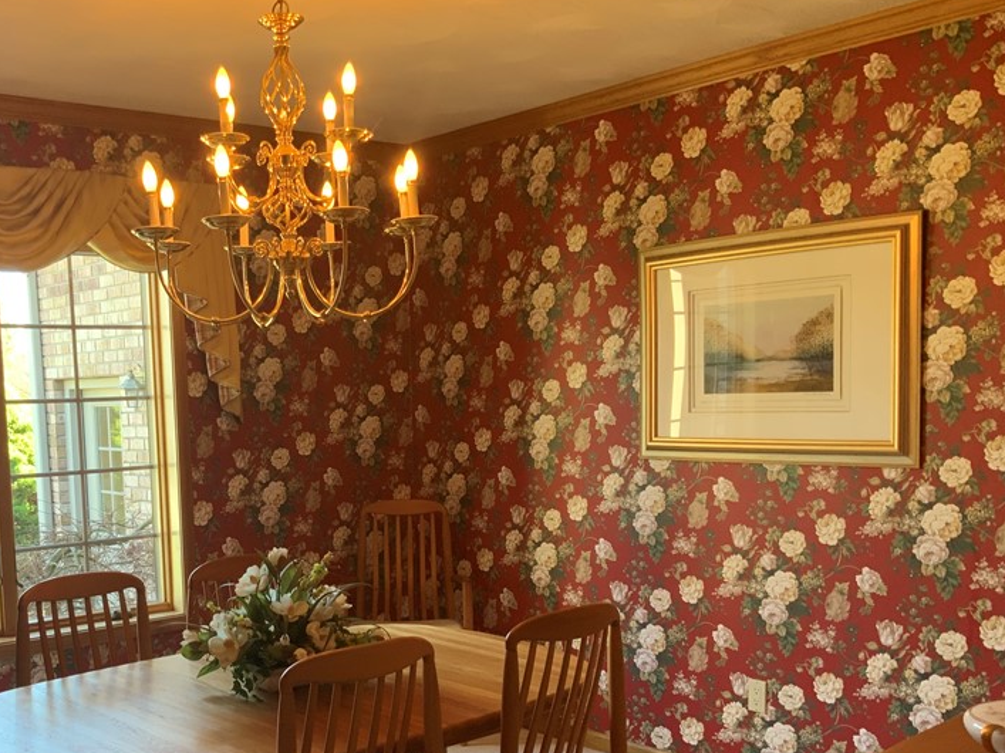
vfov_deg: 33.9
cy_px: 524
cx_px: 334
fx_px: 1219
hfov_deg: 44.1
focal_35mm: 42
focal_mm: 3
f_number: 1.8
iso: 80
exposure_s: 1/60
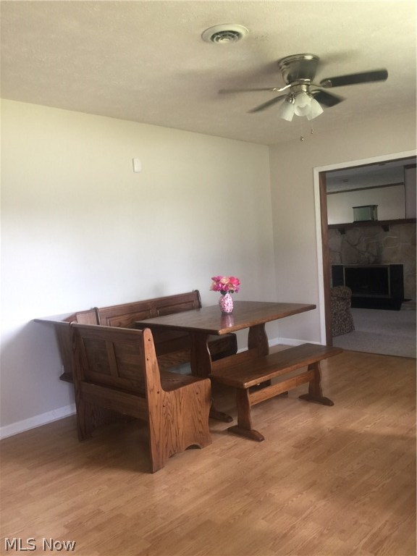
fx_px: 466
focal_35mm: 29
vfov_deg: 61.7
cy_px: 278
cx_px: 208
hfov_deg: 48.2
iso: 32
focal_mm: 4.15
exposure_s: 1/15
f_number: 2.2
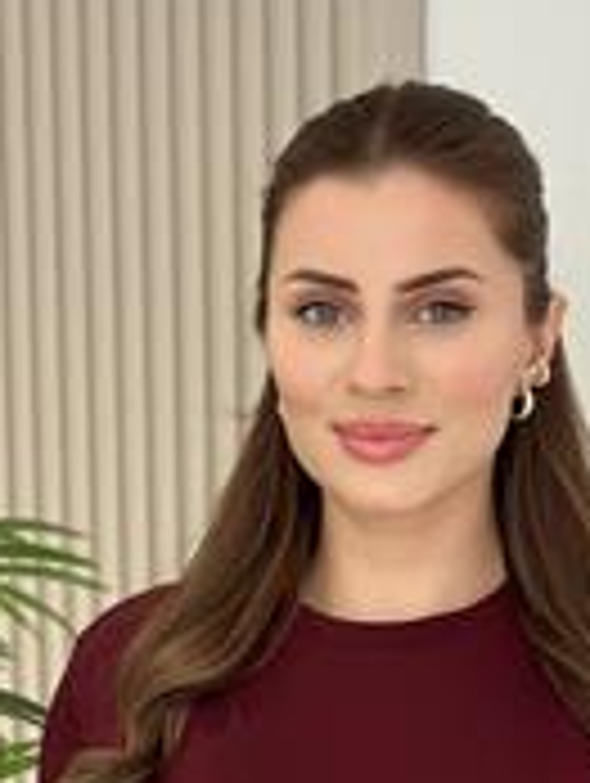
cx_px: 441
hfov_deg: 10.1
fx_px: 3332
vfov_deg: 13.1
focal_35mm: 147
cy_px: 929
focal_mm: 6.86
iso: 80
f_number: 1.78
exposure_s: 1/373
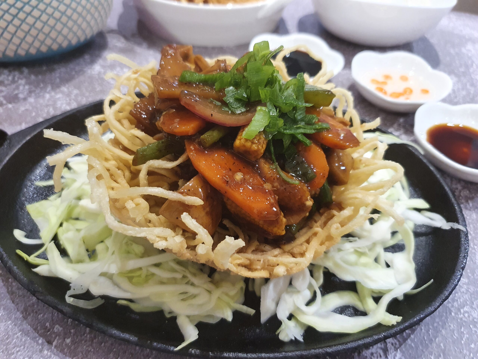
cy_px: 180
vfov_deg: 53.1
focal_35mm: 26
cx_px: 239
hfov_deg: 67.3
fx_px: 359
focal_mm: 4.32
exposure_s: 1/50
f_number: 1.5
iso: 400
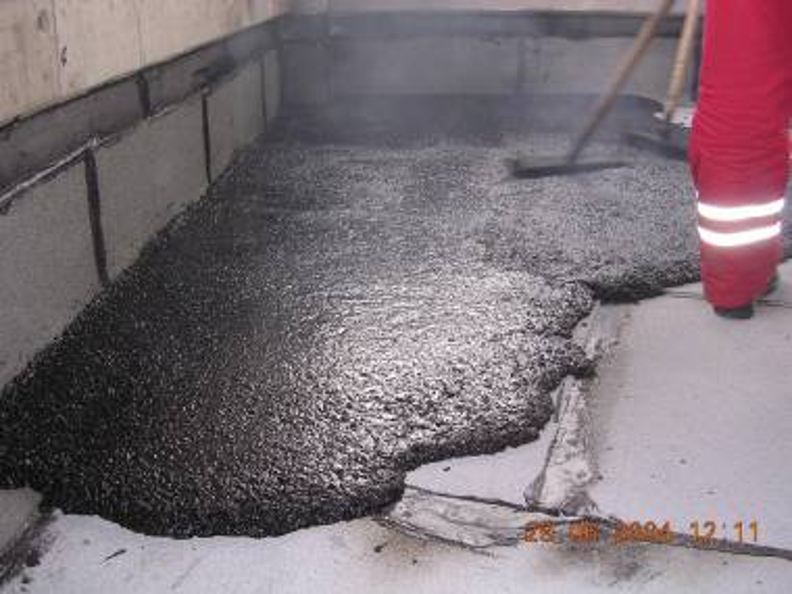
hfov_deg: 49.0
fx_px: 869
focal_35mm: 38
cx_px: 396
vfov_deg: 37.7
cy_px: 297
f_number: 2.8
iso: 100
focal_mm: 5.8
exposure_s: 1/30
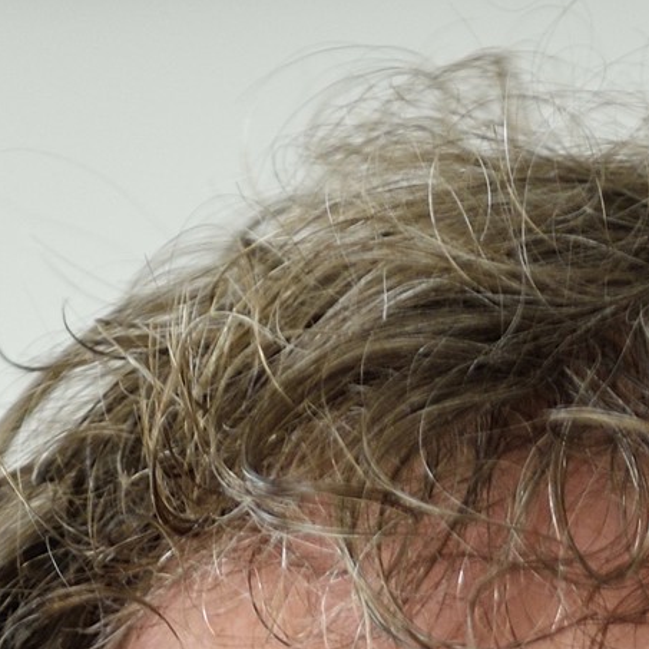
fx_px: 6682
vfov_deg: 5.3
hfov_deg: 5.5
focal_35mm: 315
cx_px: 693
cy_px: 1706
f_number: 4.5
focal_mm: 70
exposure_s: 1/160
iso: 800
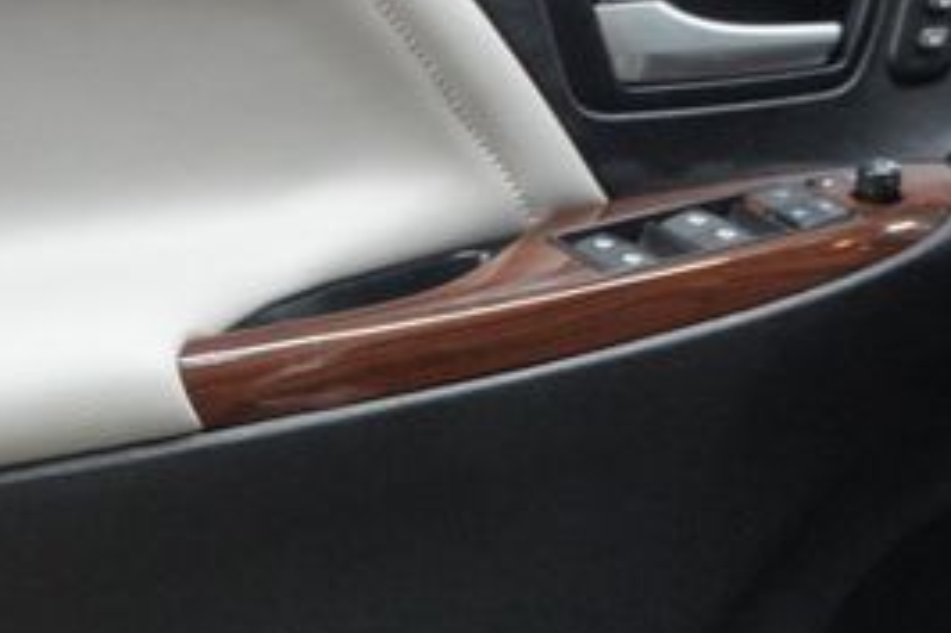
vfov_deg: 20.7
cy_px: 501
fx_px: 1716
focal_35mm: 65
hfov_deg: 30.8
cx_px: 329
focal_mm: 18
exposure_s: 1/40
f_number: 3.5
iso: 1600
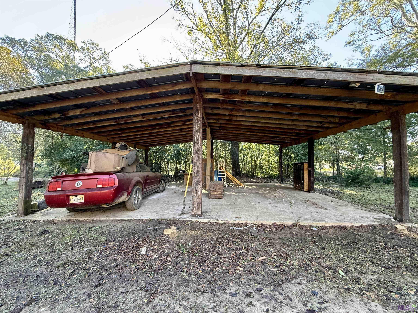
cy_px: 156
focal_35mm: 14
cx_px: 209
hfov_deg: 102.1
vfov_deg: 85.7
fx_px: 169
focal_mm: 2.22
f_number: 2.2
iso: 160
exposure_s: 1/99
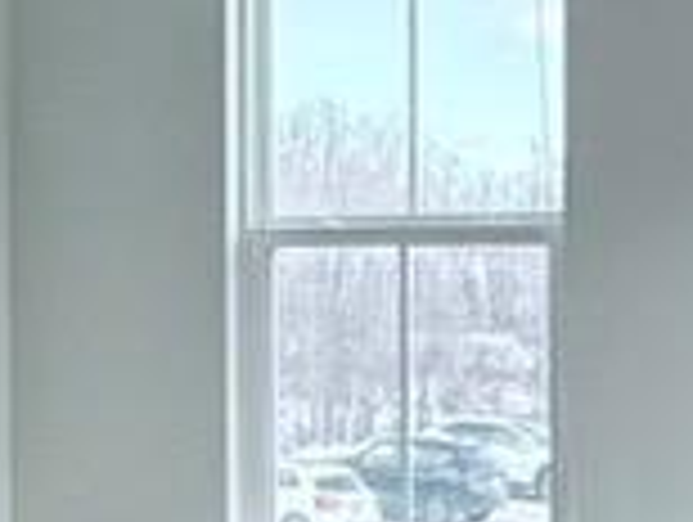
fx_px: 1865
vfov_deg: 14.8
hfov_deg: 21.0
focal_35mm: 93
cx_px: 243
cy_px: 783
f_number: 2.2
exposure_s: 1/240
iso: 64
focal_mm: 2.22
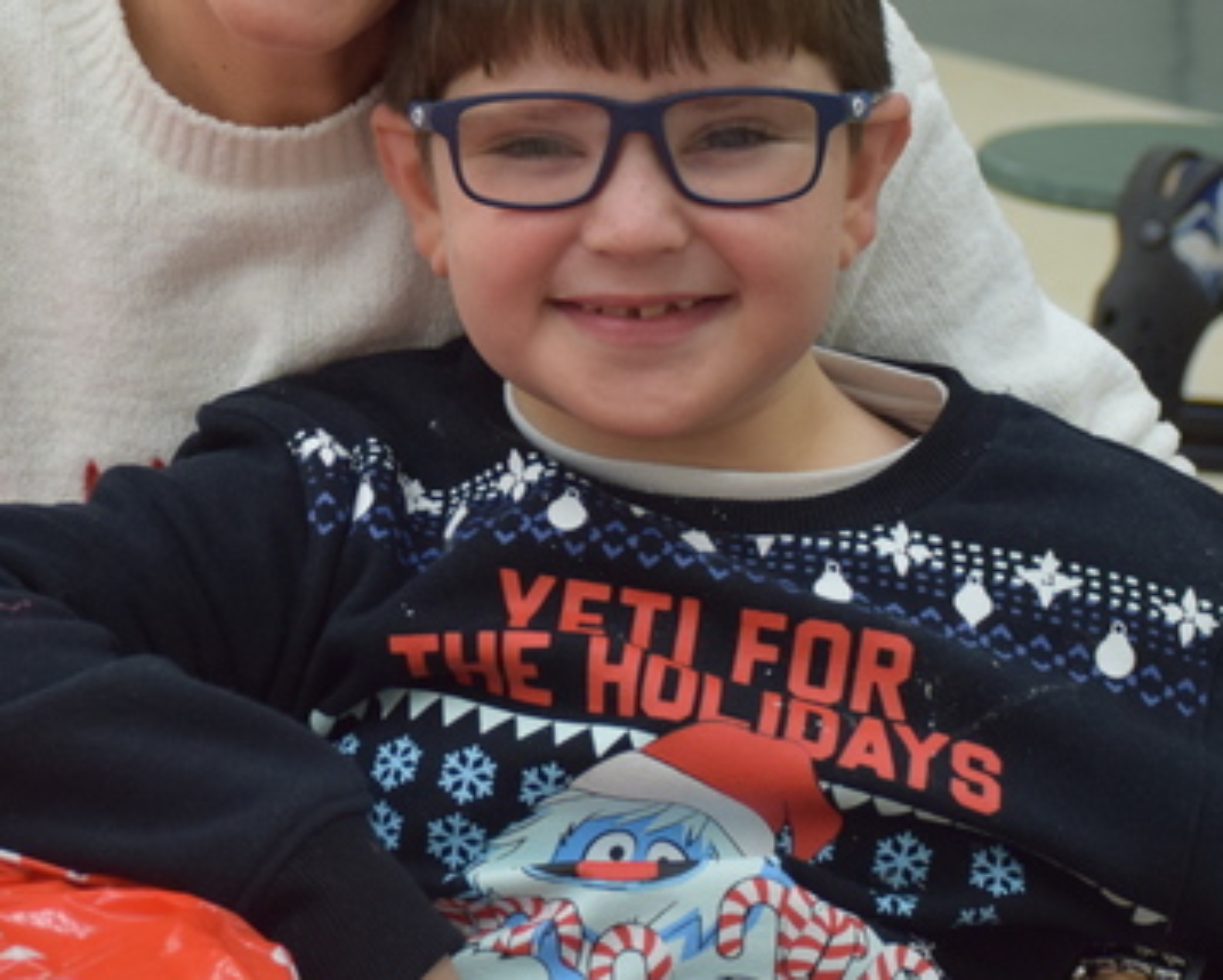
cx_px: 219
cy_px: 132
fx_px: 5119
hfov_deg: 13.5
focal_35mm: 141
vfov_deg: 10.9
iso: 560
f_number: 4.2
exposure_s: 1/60
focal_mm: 35
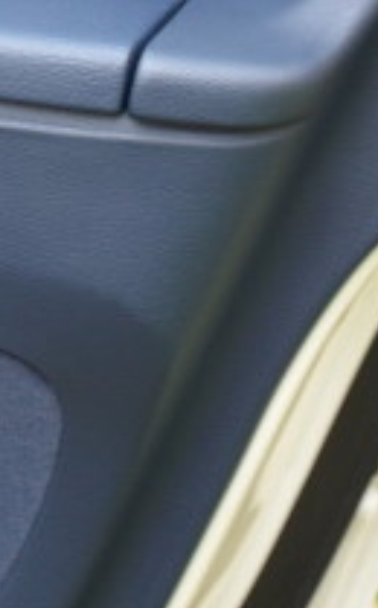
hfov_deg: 6.5
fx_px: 3225
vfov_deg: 10.7
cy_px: -7
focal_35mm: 195
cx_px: -349
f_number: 4
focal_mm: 26
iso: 560
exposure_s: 1/60
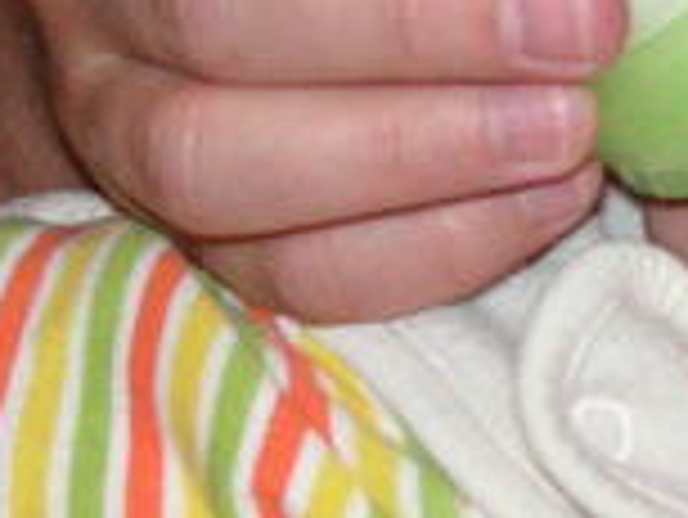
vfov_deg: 7.7
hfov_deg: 10.2
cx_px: 454
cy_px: 36
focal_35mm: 193
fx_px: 3839
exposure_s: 1/45
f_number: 2.8
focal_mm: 6.1
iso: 160
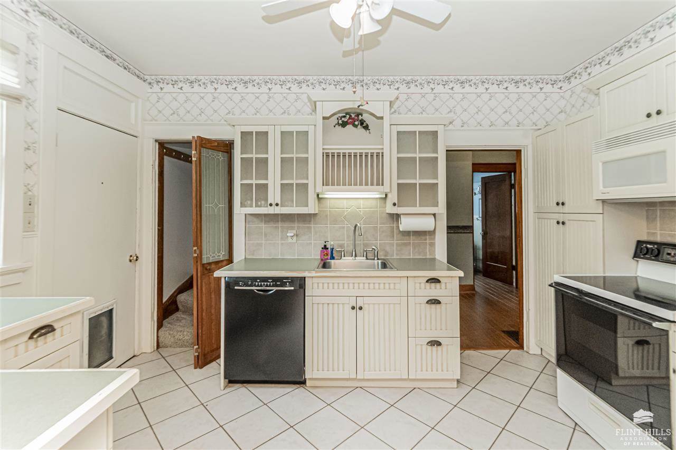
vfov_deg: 77.3
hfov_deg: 100.4
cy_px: 225
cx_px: 338
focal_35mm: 15
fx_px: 282
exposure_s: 1/60
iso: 3200
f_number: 10
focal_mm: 10
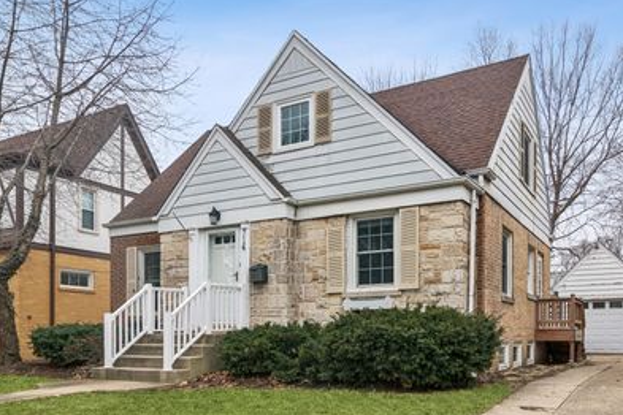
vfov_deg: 46.1
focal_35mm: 28
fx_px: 485
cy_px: 254
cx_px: 366
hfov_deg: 65.0
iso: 200
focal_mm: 15
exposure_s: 1/160
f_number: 8
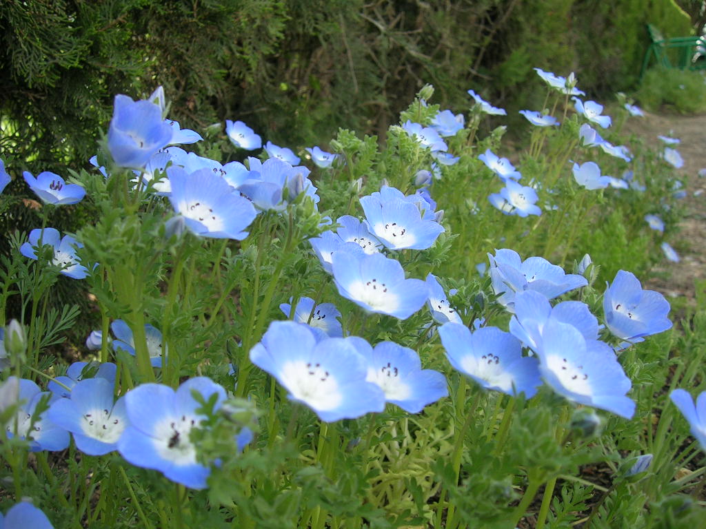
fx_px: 714
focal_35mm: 35
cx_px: 353
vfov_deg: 40.7
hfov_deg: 52.6
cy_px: 264
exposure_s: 1/242
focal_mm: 5.4
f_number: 2.8
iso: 50
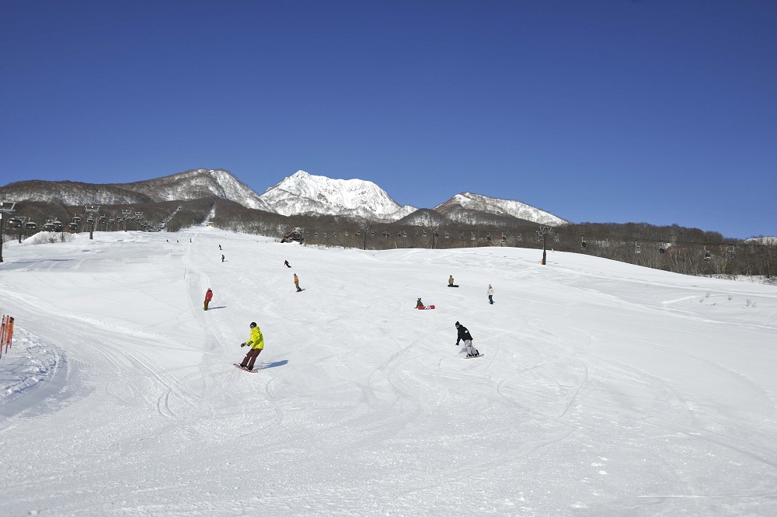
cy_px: 258
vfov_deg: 38.9
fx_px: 734
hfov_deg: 55.8
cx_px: 388
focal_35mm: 34
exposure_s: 1/320
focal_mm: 34
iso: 160
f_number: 9
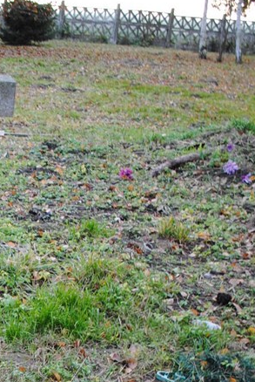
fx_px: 784
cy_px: 456
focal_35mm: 74
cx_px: -56
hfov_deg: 17.5
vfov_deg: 24.7
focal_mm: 18
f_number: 3.5
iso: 200
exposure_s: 1/50
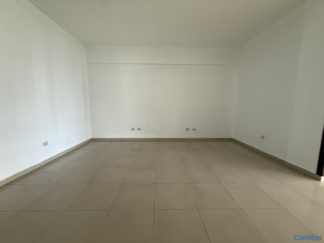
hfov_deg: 102.1
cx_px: 162
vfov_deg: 85.7
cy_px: 122
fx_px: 131
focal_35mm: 14
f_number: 2.2
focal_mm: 2.22
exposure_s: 1/78
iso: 320
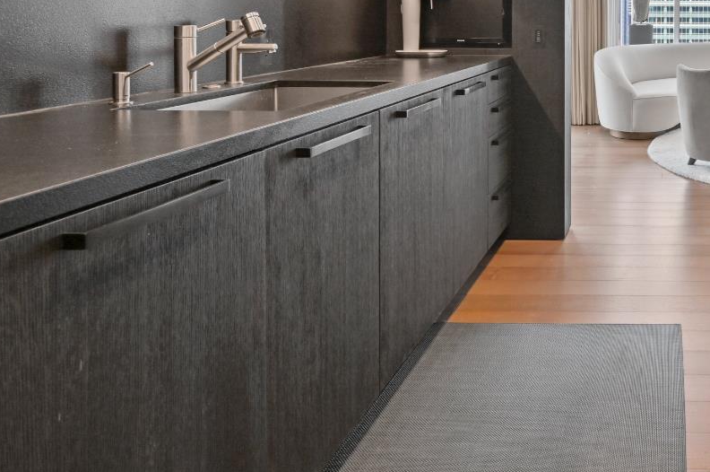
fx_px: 709
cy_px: 38
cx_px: 660
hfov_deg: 47.0
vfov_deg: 34.5
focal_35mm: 36
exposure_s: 1/25
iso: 400
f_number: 11
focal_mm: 19
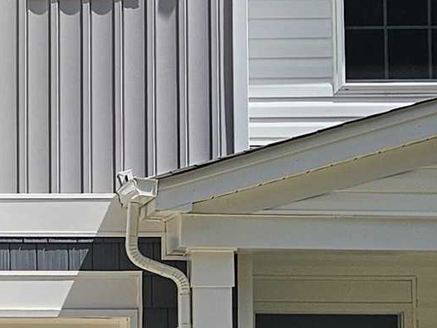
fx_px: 1742
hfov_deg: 13.7
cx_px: -146
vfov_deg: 10.7
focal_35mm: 138
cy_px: 200
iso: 25
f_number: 1.8
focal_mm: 5.4
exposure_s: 1/3117
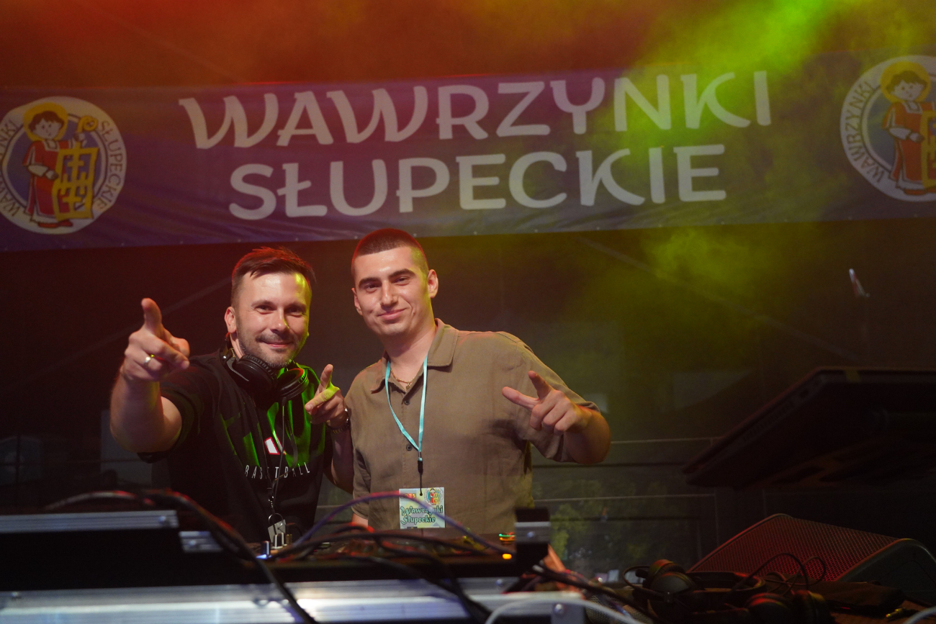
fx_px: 832
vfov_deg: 41.1
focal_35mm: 32
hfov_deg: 58.7
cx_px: 468
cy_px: 312
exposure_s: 1/100
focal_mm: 32
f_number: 4
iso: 6400
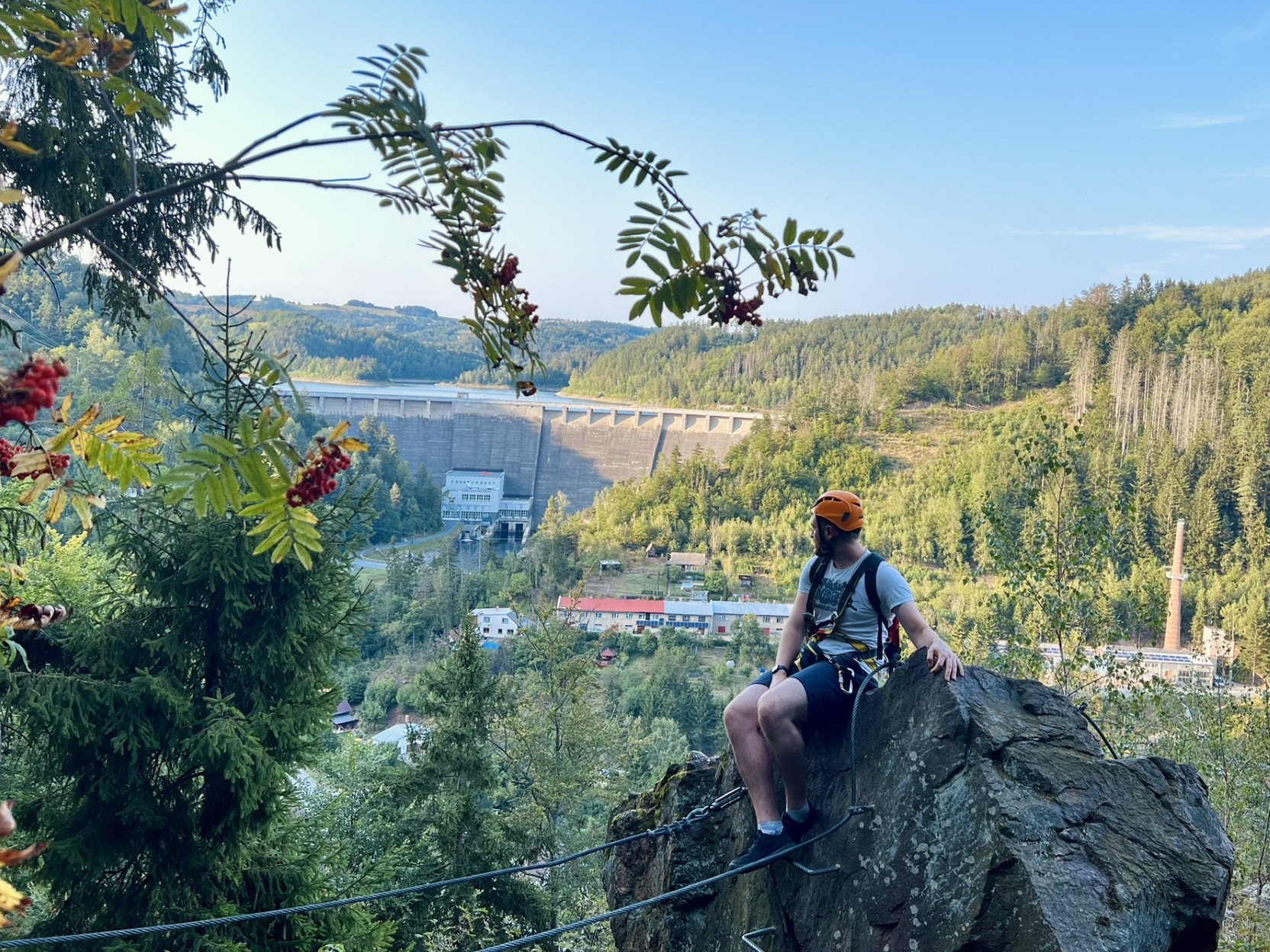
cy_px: 431
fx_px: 1101
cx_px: 720
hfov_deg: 59.7
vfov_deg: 46.7
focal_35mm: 30
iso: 50
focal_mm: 5.7
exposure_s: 1/302
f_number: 1.5
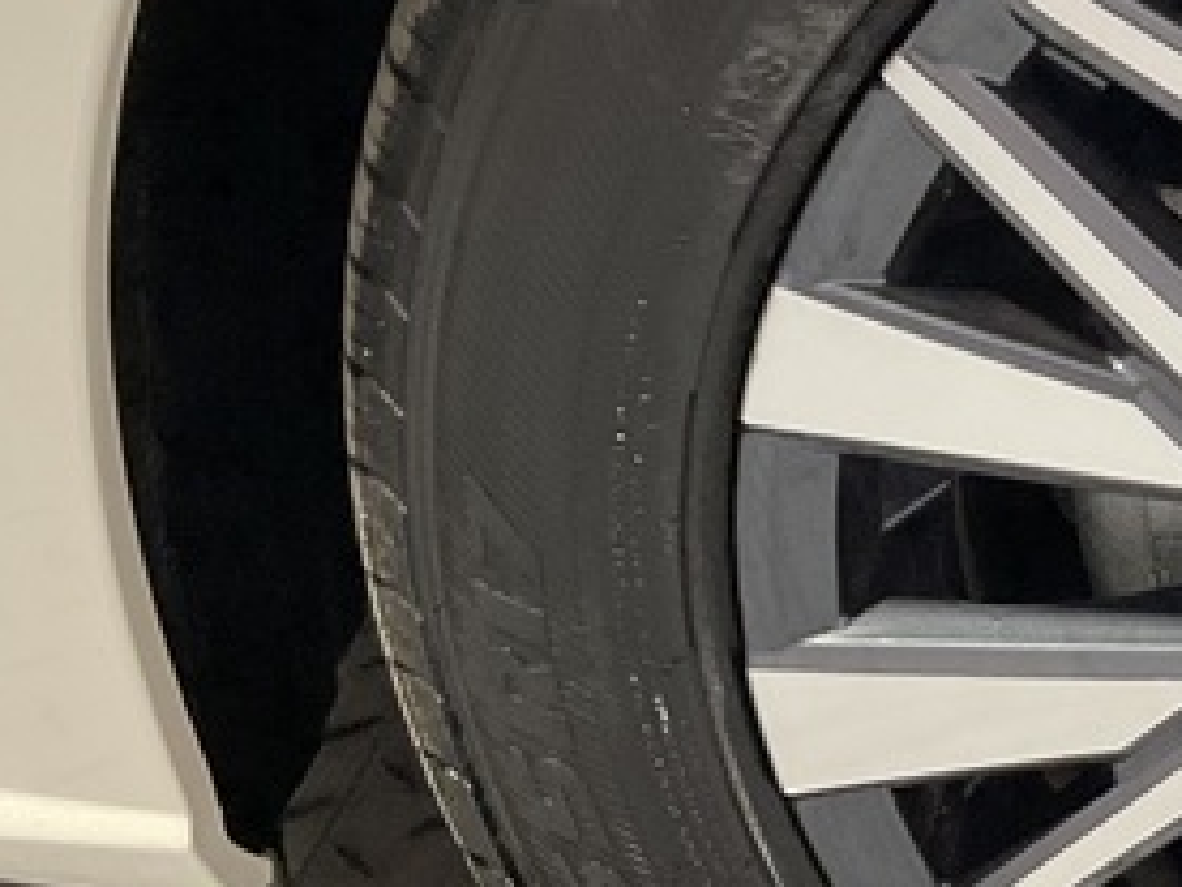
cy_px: 441
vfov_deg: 14.6
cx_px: 1709
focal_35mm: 101
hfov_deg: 17.7
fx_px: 3449
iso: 125
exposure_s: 1/50
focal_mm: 3
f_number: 1.8
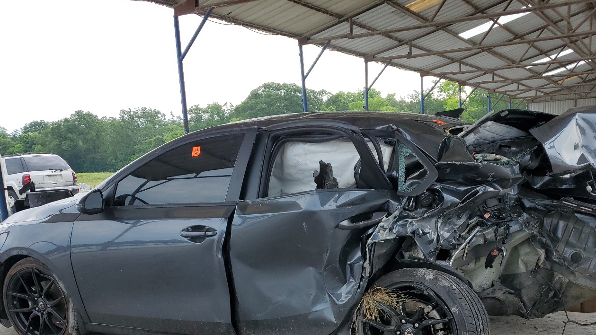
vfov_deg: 31.7
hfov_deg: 55.2
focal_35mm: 36
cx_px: 330
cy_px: 280
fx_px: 569
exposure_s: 1/625
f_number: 1.5
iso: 50
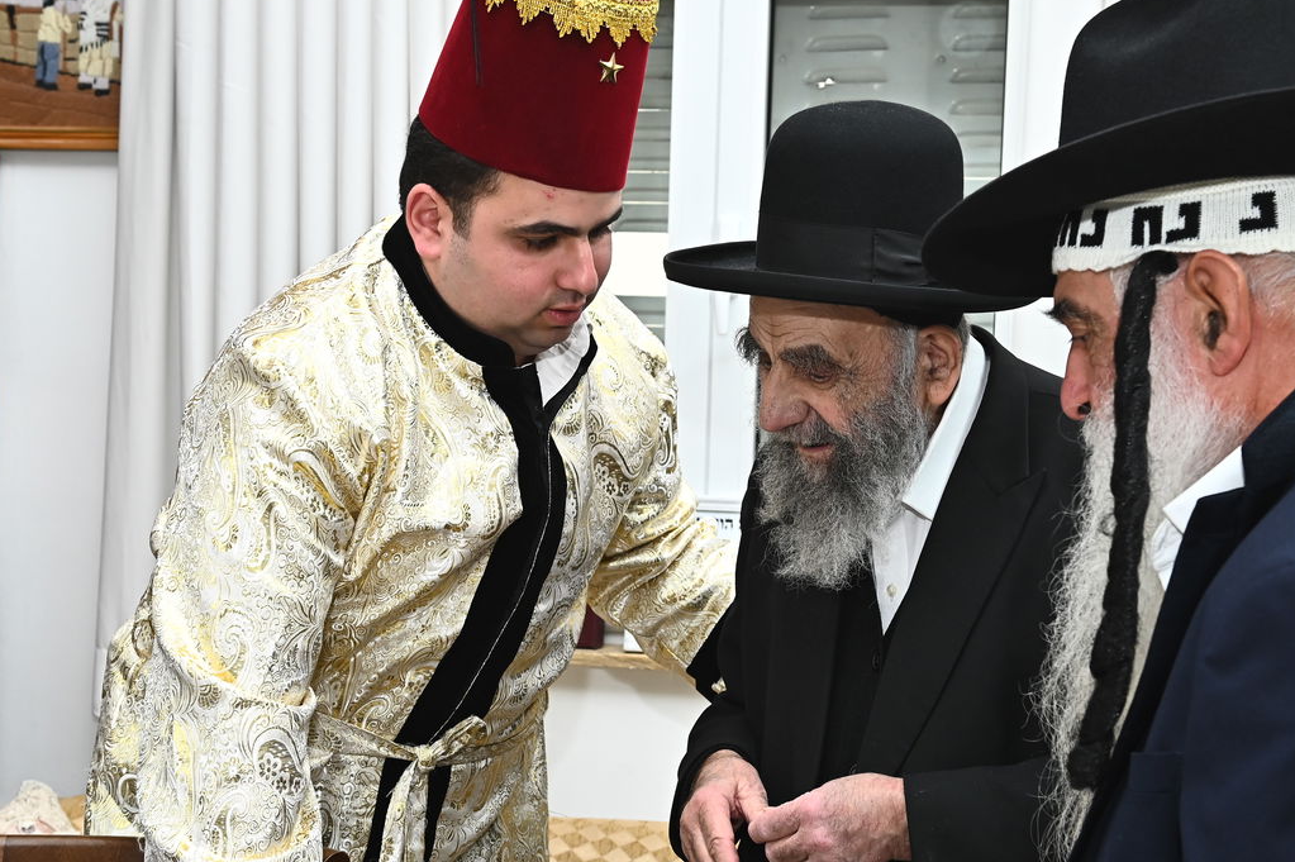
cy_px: 490
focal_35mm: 52
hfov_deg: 38.1
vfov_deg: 25.9
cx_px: 754
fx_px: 1870
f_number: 5.6
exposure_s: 1/125
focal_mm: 38
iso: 800
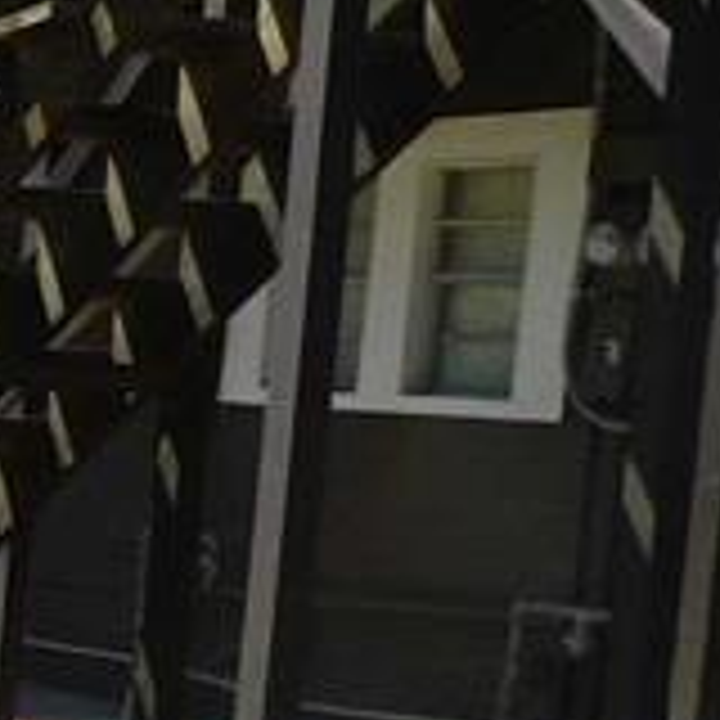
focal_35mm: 130
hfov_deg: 10.1
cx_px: -1404
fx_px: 3059
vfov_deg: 13.4
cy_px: 500
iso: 125
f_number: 3
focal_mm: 4
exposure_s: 1/1250
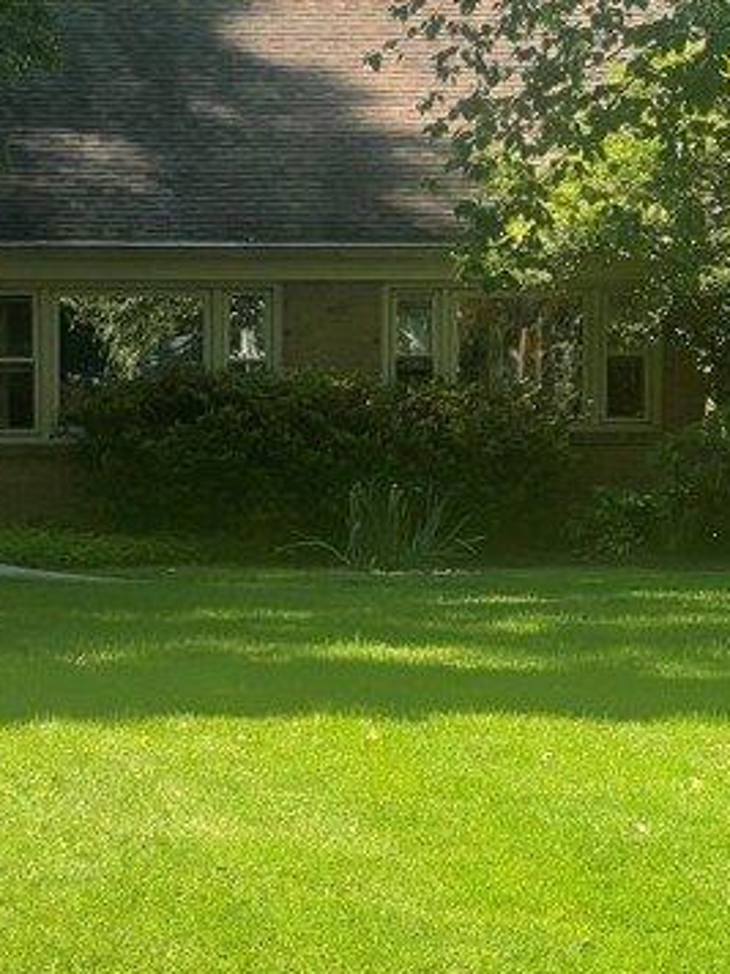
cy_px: 829
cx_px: 178
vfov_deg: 14.2
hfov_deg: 10.7
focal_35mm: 138
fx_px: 3880
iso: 20
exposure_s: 1/307
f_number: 2.2
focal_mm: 7.5
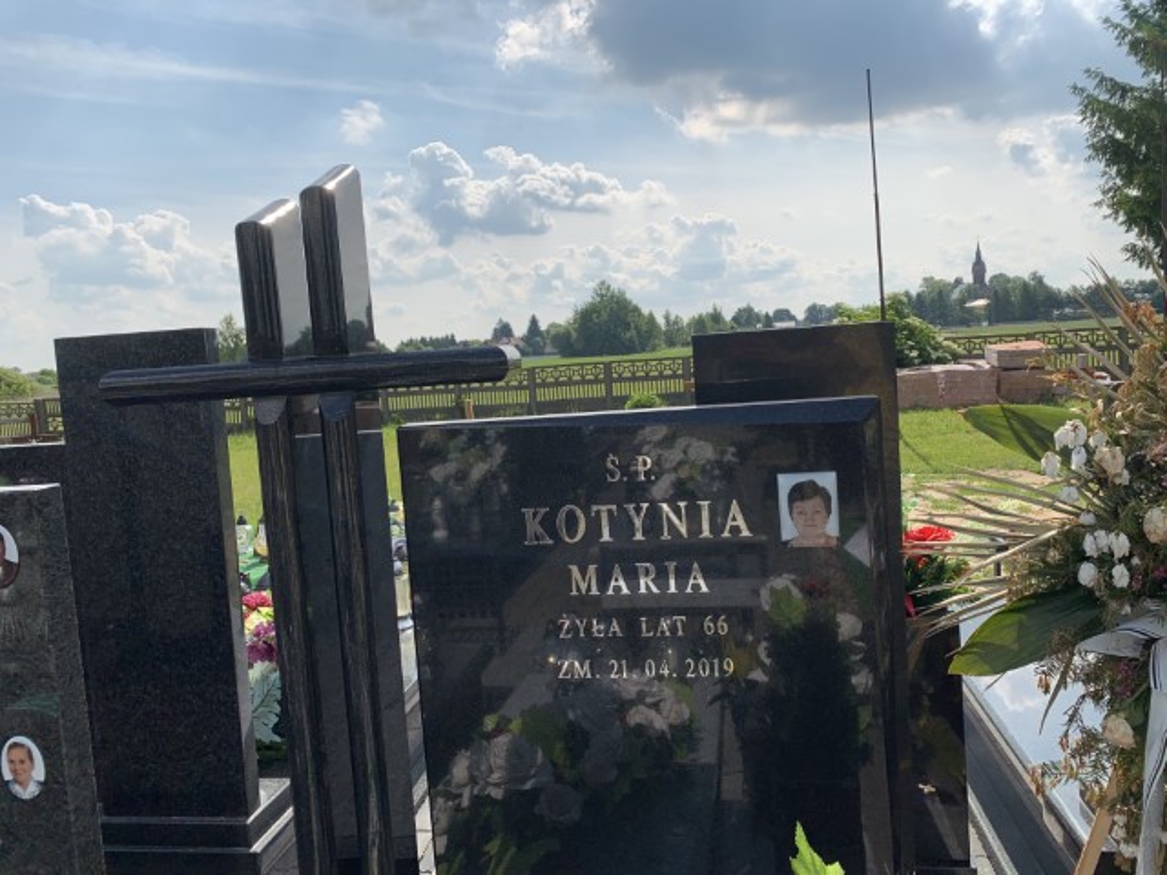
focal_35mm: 26
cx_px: 584
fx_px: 877
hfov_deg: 67.3
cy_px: 438
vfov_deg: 53.1
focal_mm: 4.25
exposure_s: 1/3788
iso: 25
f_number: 1.8
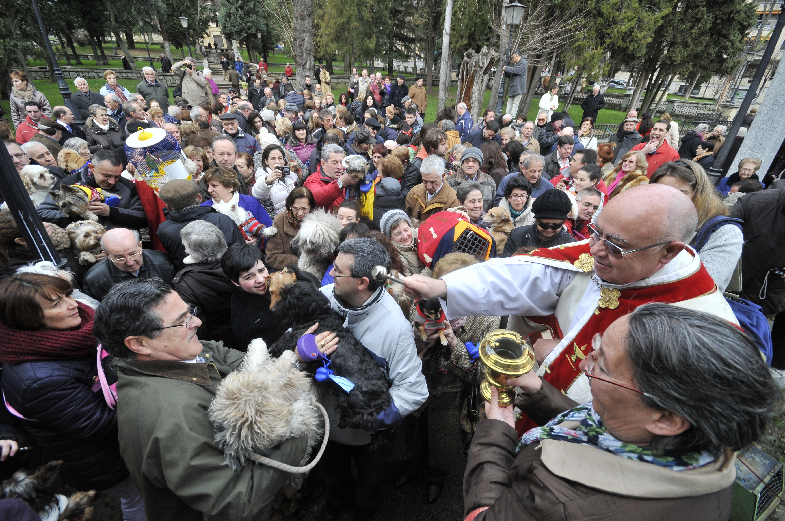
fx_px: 327
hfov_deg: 100.5
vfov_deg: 77.2
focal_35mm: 15
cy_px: 260
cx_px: 392
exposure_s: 1/200
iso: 320
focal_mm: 10
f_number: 8
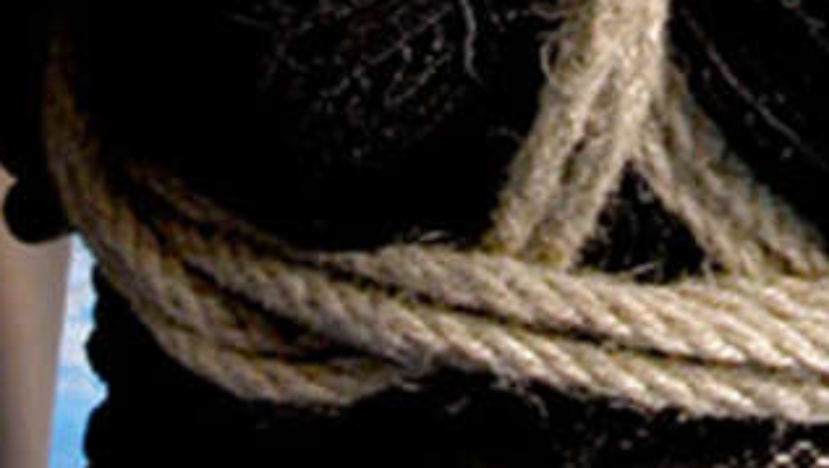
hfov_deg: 6.4
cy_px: -303
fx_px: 7371
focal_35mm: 335
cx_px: 549
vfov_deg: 3.6
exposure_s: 1/8
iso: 100
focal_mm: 15.7
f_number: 4
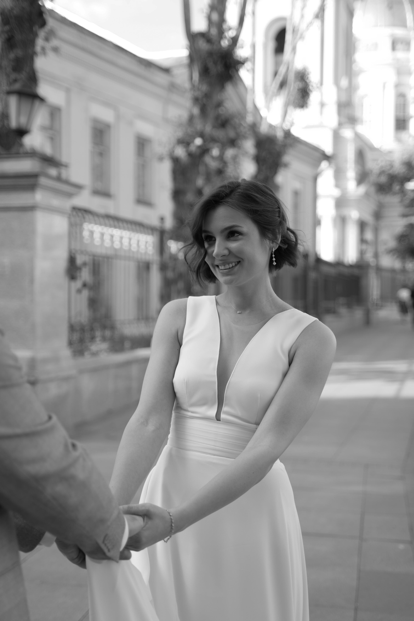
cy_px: 310
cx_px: 207
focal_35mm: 50
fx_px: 862
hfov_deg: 27.0
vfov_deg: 39.6
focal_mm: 50
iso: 160
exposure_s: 1/500
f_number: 2.8
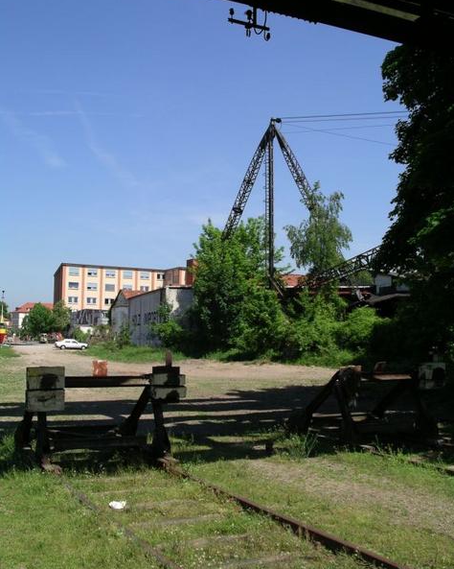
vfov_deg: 46.8
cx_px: 229
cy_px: 264
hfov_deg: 38.2
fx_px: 655
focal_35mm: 39
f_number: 5.6
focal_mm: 7.8
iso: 64
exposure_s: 1/400
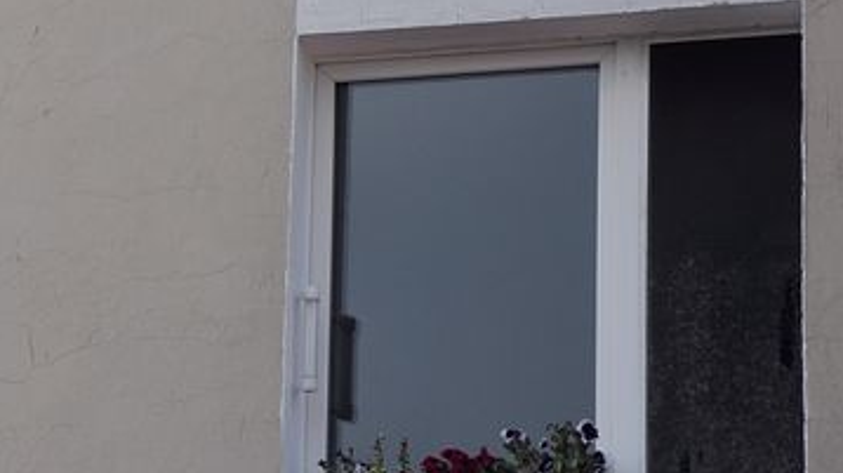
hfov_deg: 7.2
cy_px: -138
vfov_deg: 4.1
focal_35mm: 298
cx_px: -113
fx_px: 6658
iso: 400
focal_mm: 80
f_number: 6.3
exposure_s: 1/640
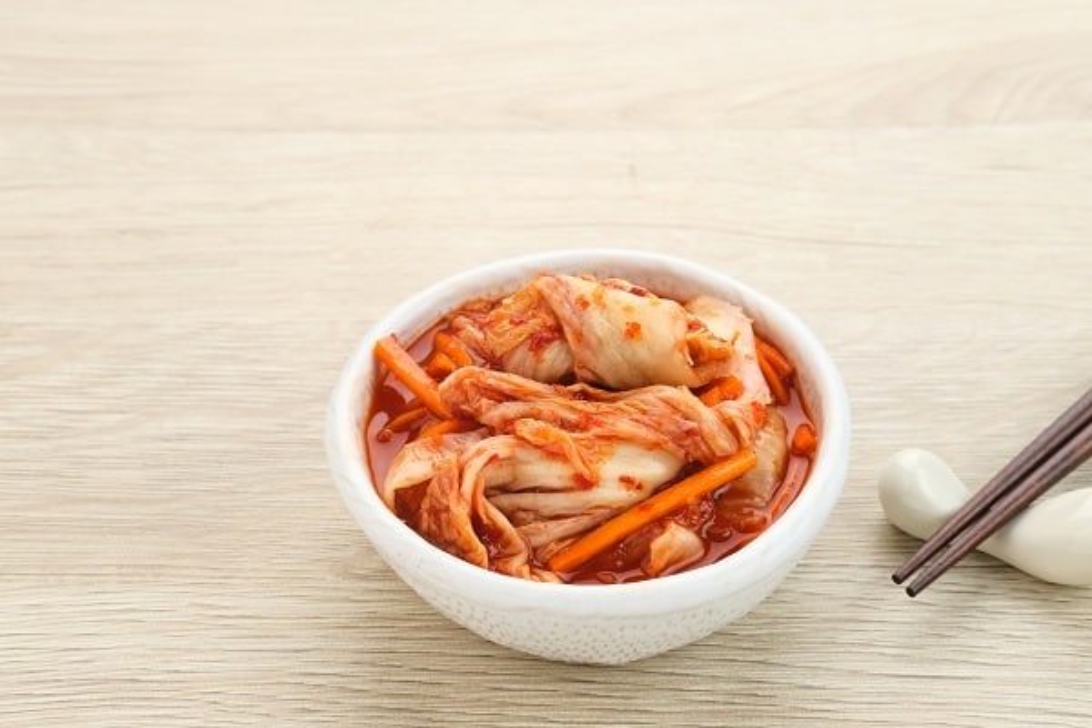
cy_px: 364
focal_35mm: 53
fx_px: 1608
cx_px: 546
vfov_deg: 25.5
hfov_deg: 37.5
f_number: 10
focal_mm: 35
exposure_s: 1/80
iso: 400
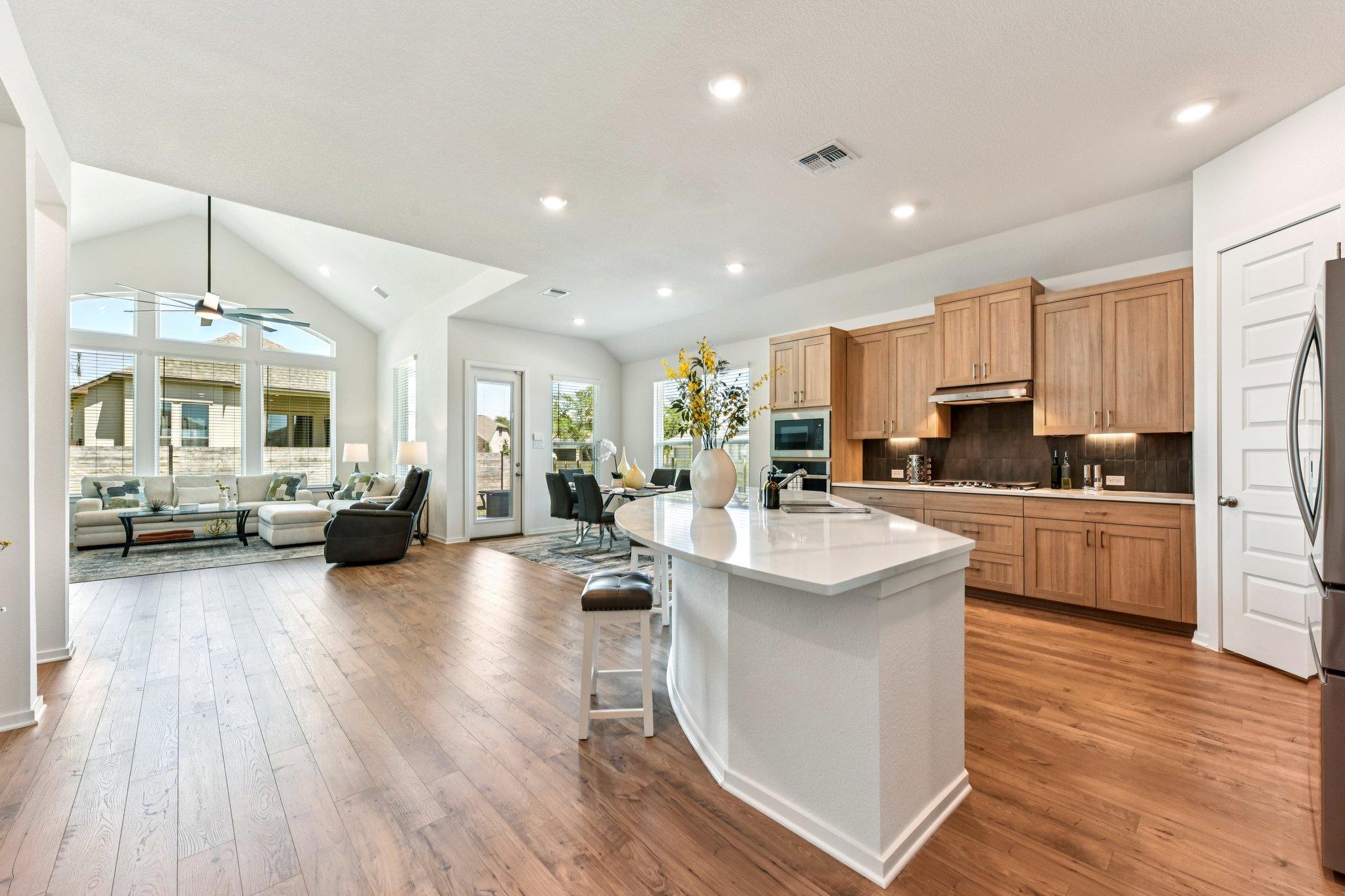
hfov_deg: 104.3
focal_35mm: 14
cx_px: 672
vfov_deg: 81.2
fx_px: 523
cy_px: 448
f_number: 8
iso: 160
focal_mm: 14
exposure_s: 1/15
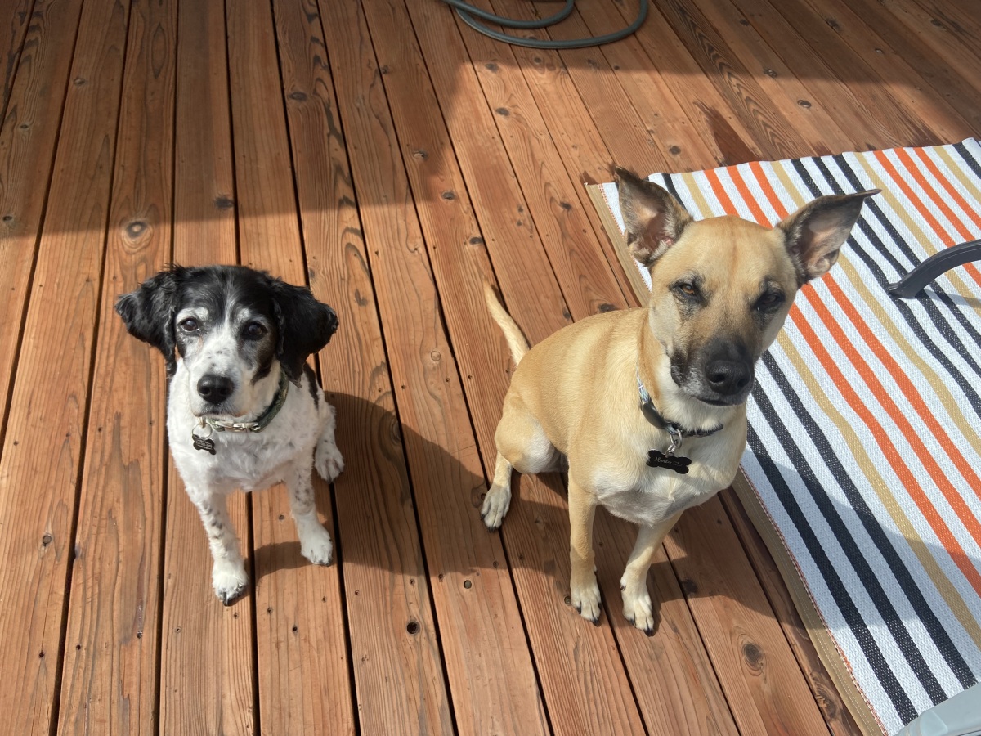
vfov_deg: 53.1
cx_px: 490
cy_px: 368
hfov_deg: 67.3
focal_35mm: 26
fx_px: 737
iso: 32
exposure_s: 1/2755
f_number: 1.8
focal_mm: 4.25
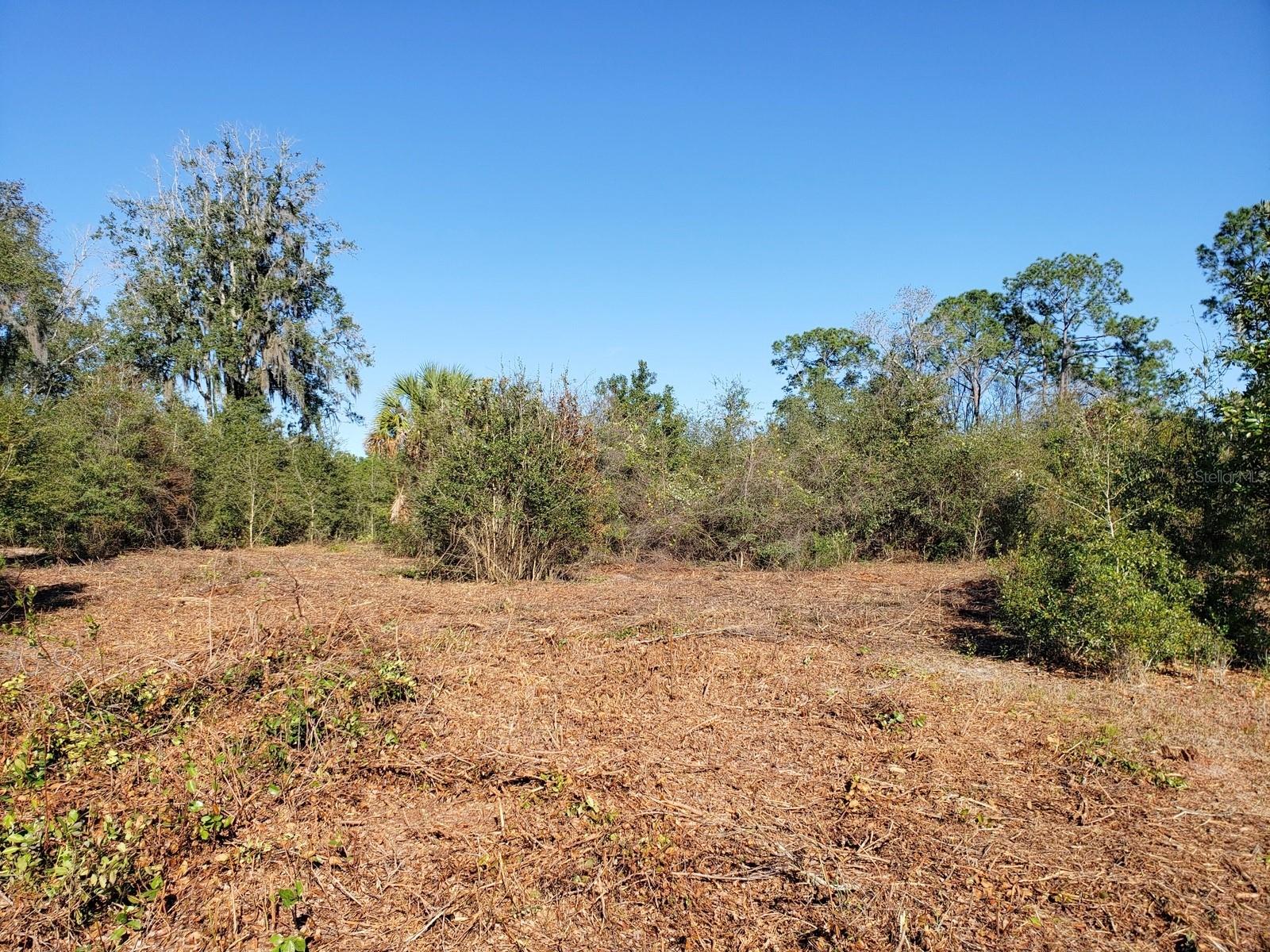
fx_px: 954
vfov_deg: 53.1
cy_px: 476
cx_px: 635
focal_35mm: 26
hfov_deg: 67.3
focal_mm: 4.3
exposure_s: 1/1154
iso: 50
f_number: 2.4
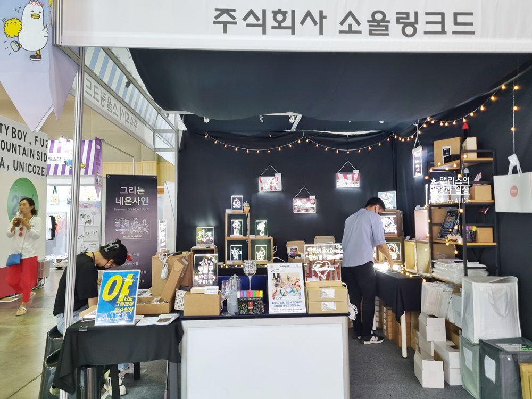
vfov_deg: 53.1
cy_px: 200
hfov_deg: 67.3
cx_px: 266
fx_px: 400
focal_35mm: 26
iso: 200
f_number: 1.8
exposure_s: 1/60
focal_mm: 5.4
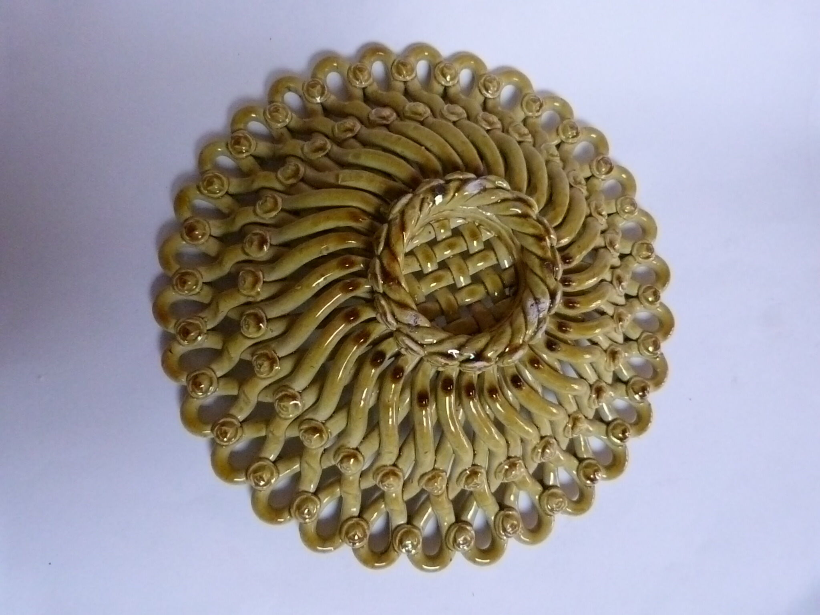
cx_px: 410
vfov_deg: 54.9
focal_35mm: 25
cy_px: 308
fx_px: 592
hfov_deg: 69.4
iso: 1600
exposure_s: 1/80
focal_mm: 4.5
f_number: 2.8
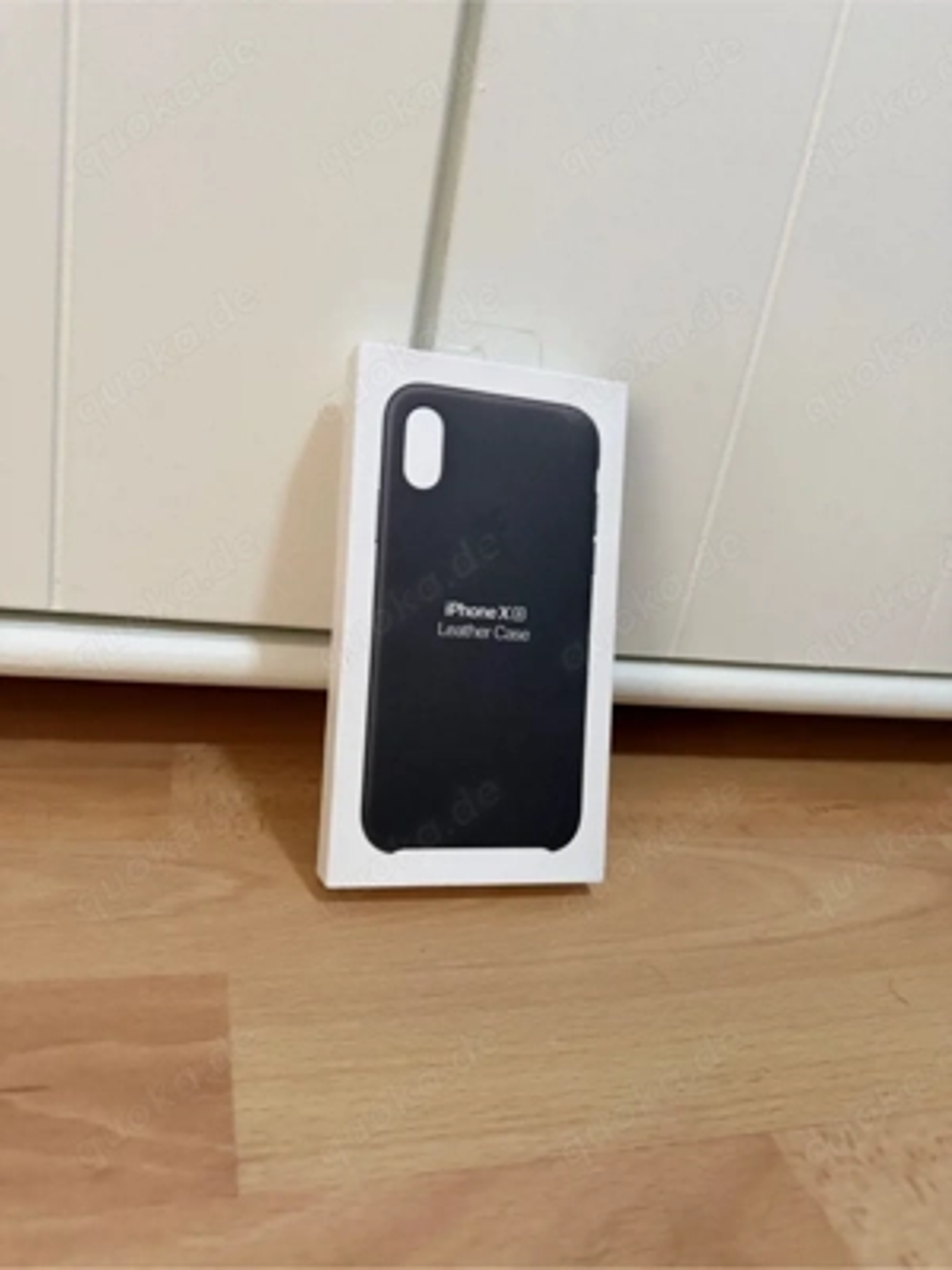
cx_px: 476
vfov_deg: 71.6
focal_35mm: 24
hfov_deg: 56.8
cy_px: 635
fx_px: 880
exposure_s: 1/60
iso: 640
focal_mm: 6.76
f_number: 1.78
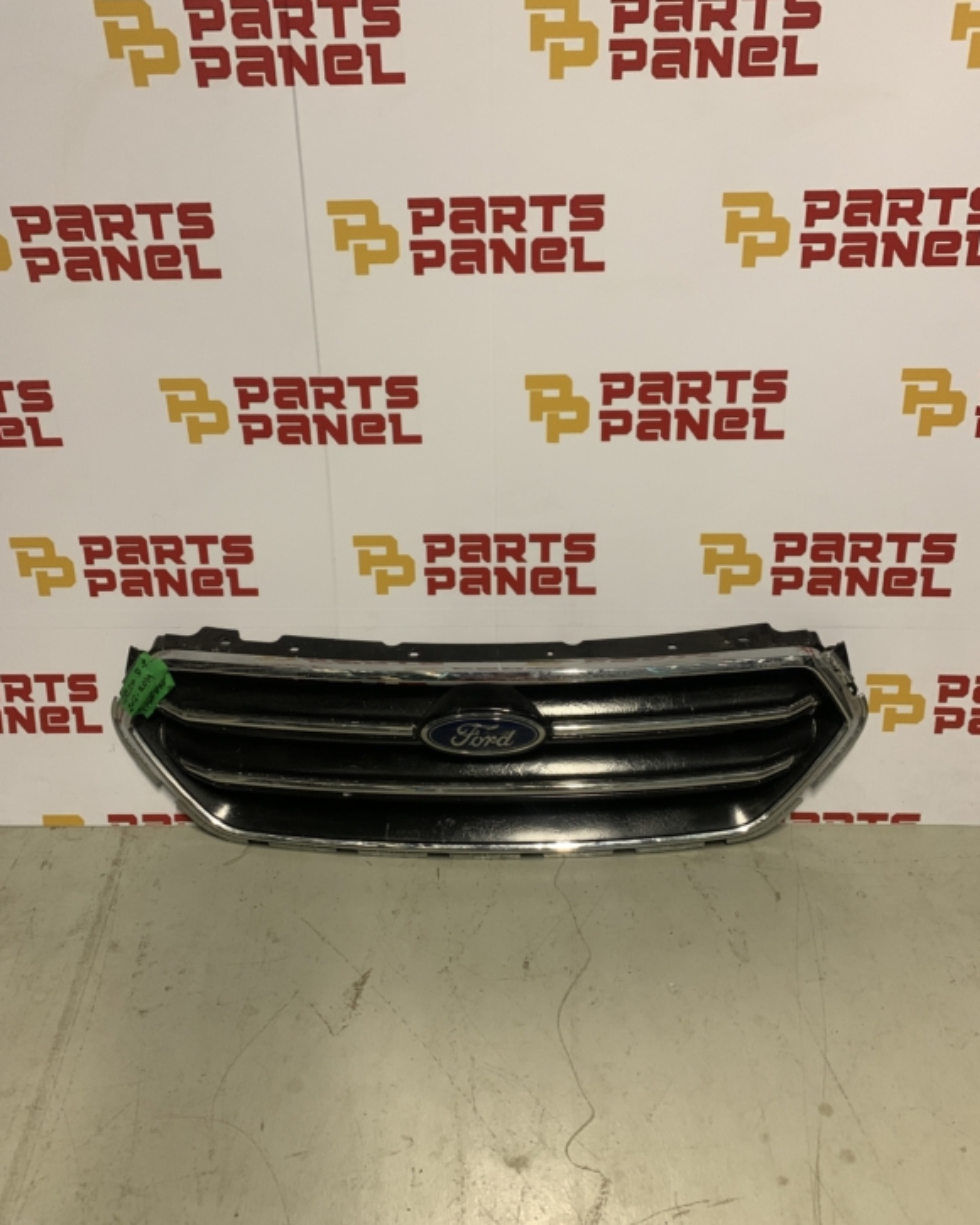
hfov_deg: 51.5
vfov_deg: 62.2
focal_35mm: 28
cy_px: 608
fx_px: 1015
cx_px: 495
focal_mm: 4.25
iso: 400
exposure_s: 1/30
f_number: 1.8
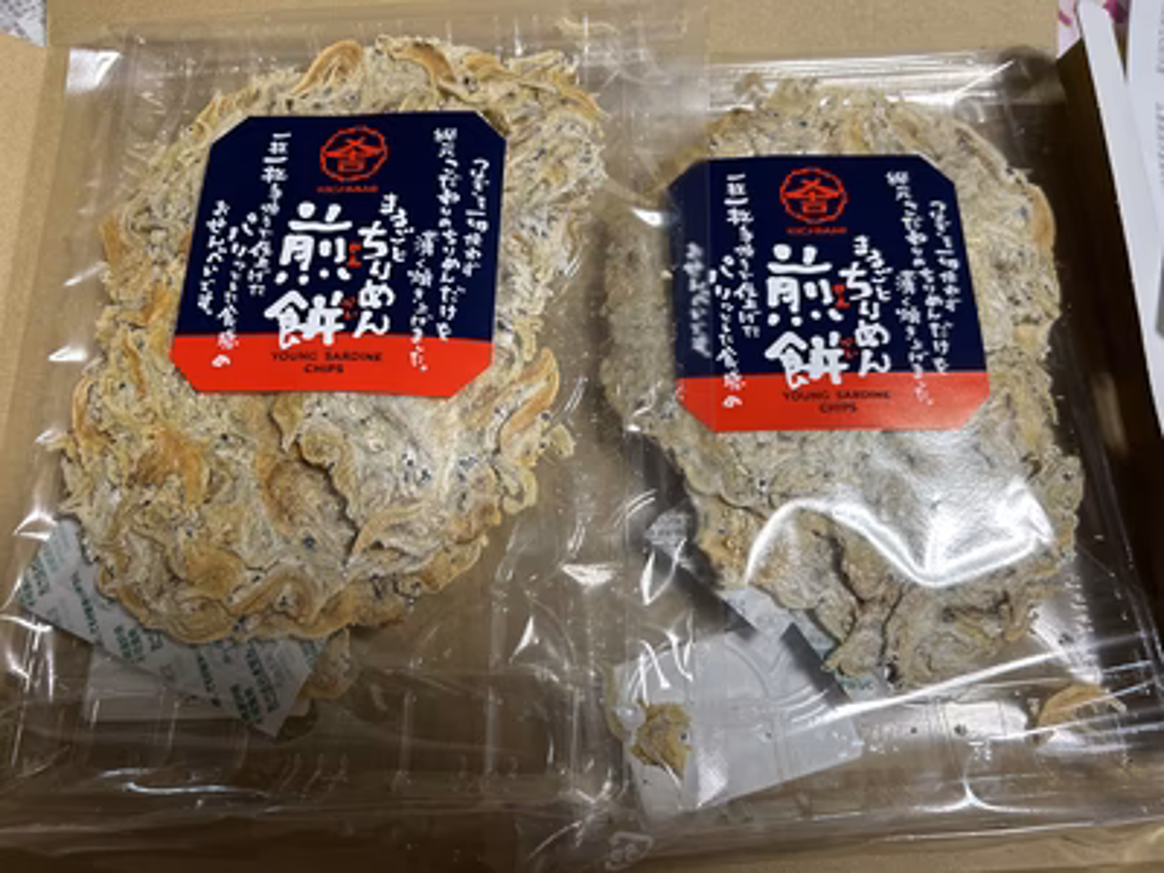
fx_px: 874
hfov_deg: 67.3
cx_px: 582
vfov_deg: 53.1
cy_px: 436
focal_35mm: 26
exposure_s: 1/50
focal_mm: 5.7
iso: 80
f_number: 1.5
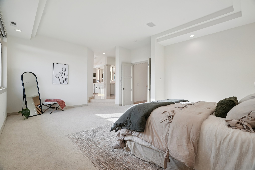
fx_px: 113
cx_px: 128
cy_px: 85
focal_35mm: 16
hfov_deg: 96.7
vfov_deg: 73.7
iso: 400
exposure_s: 1/40
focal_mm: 16
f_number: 8
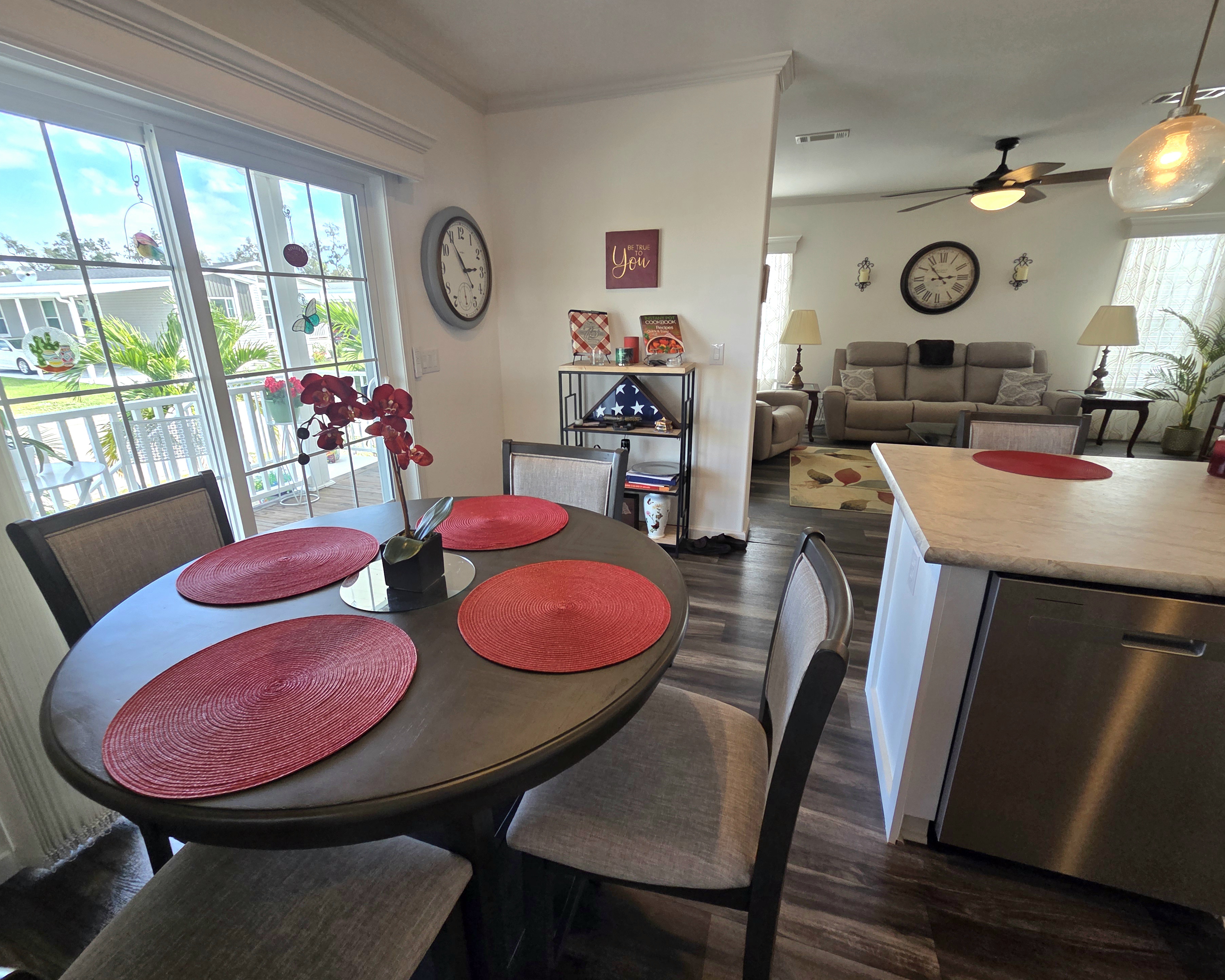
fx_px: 508
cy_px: 495
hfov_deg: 100.6
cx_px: 585
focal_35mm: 14
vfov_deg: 88.0
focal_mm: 2.2
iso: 80
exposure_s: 1/120
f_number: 2.2
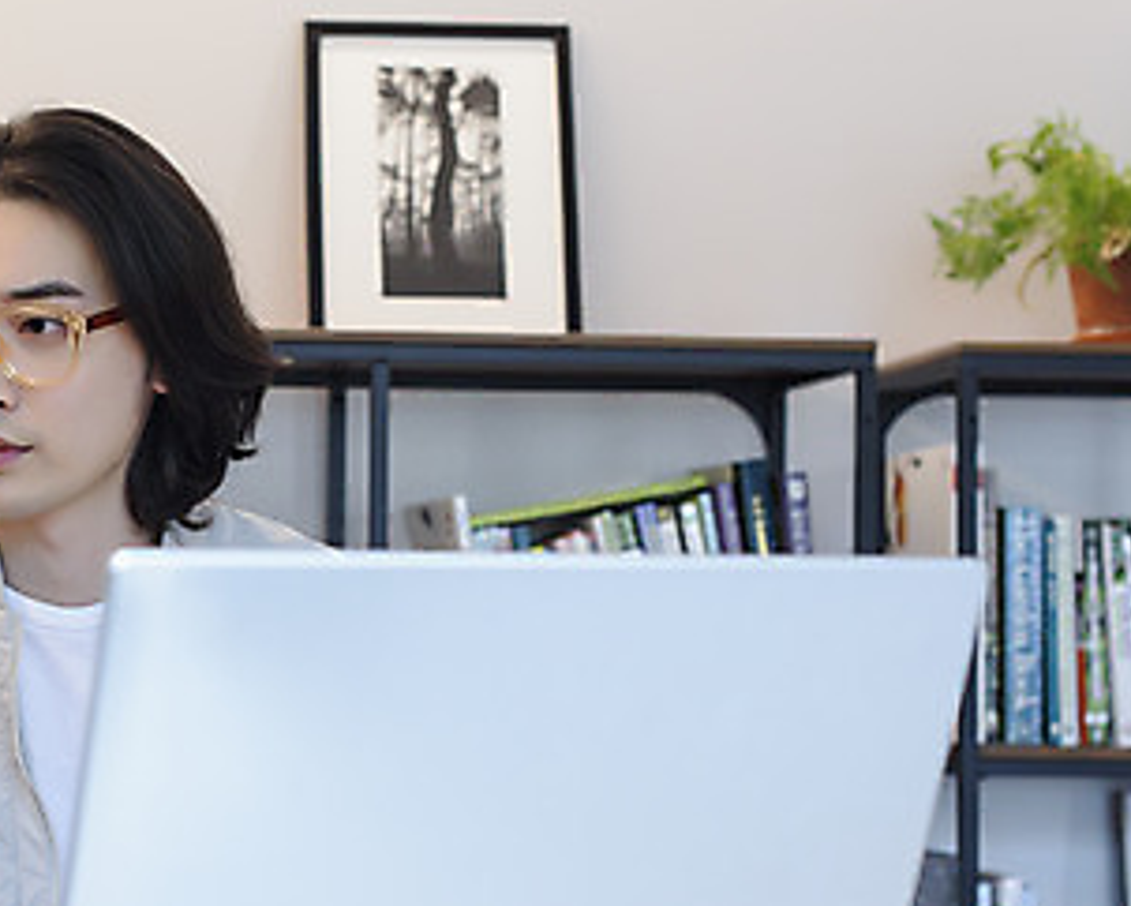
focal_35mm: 93
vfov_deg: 16.5
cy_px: 573
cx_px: 167
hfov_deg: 20.3
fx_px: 3115
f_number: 4.5
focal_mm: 50
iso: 800
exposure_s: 1/125
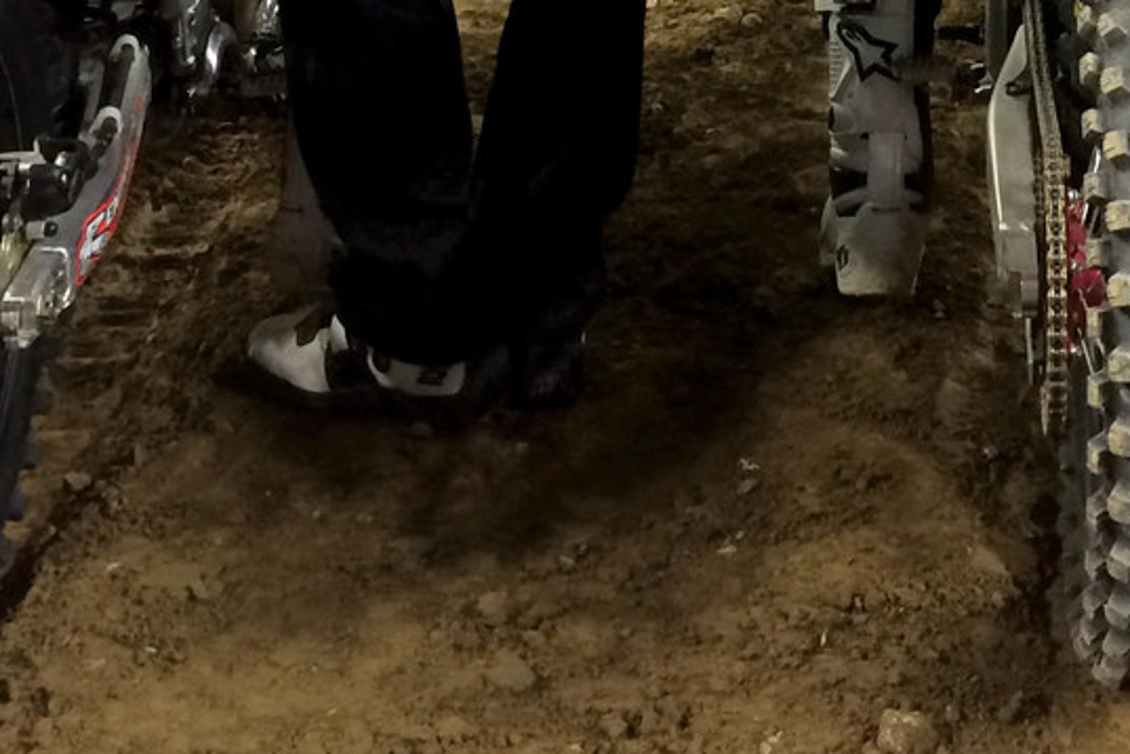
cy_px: -649
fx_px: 2919
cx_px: 1010
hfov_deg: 21.4
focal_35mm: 93
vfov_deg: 13.1
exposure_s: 1/30
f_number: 2.2
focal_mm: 4.12
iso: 64
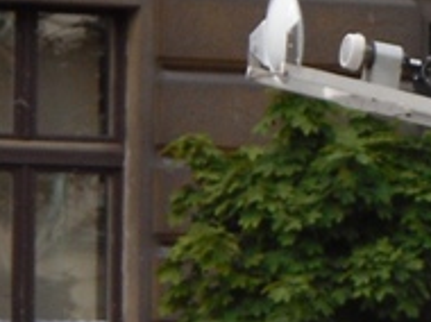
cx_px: 1157
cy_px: 503
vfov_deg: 2.3
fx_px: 7921
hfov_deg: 3.1
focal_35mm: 637
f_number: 5.8
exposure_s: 1/90
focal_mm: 21.06
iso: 100
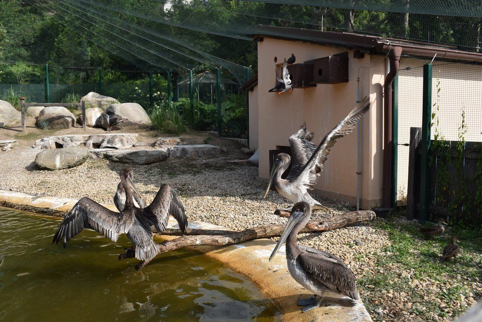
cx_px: 241
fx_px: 422
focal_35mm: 32
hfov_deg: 59.5
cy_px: 161
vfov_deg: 41.7
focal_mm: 21
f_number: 9
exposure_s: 1/320
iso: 200
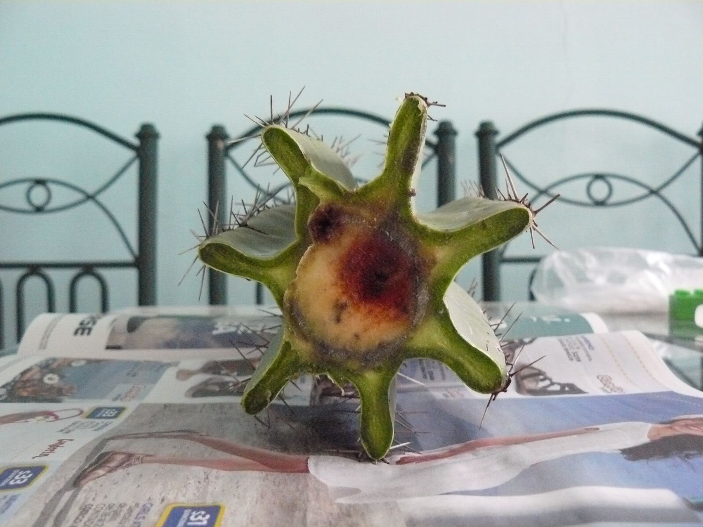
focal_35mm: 36
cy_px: 264
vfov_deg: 39.7
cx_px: 352
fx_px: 731
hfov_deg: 51.4
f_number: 2.8
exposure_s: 1/40
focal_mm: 6
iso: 800
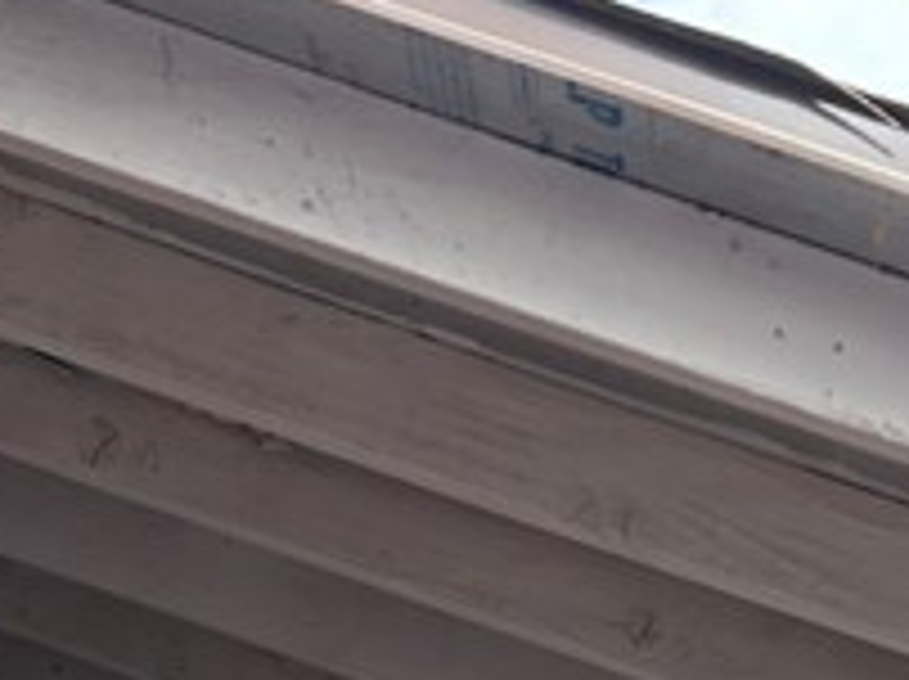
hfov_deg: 14.9
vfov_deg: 9.9
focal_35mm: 132
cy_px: 1594
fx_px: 3462
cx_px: 724
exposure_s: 1/786
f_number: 1.5
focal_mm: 5.7
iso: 50
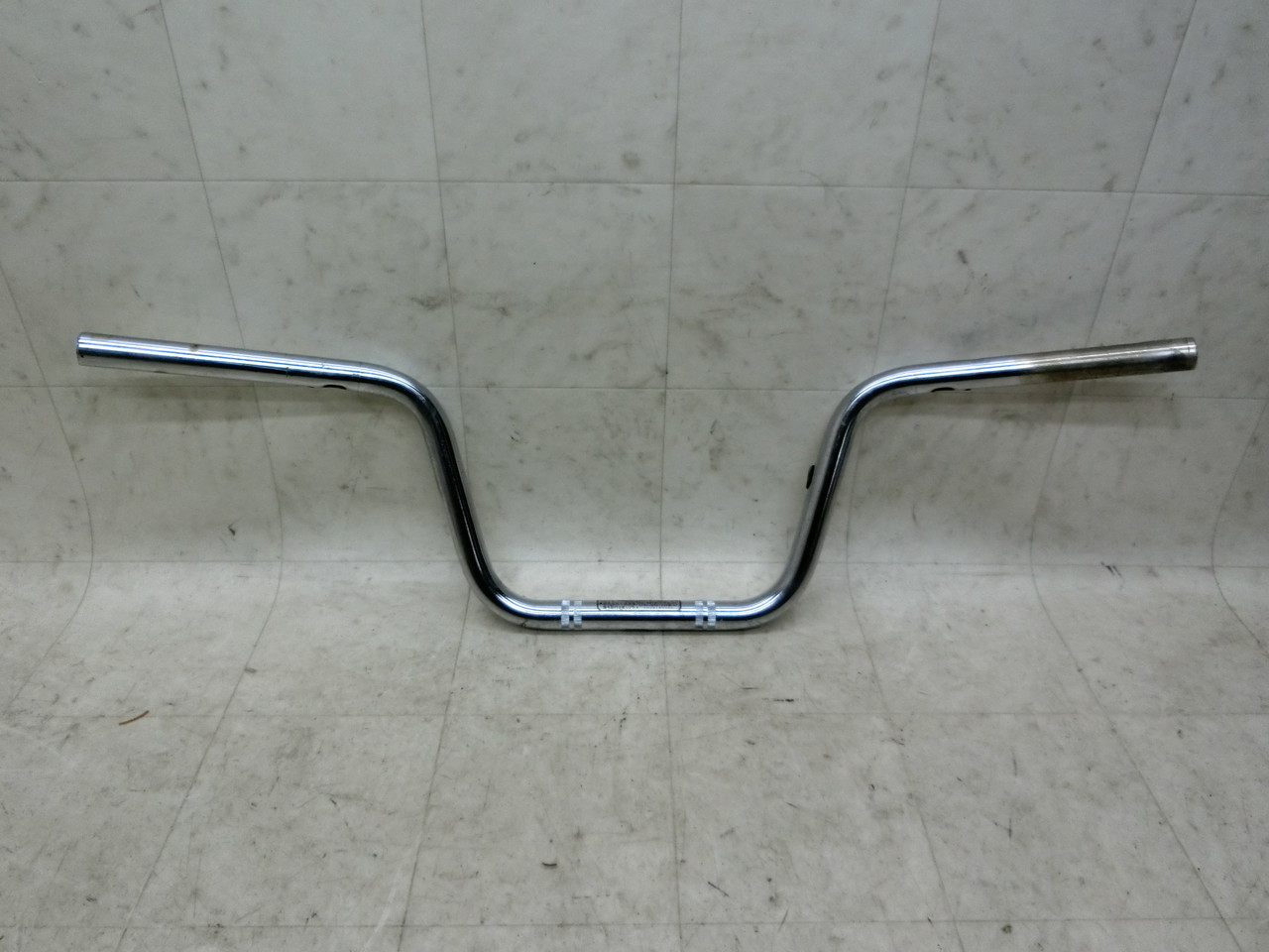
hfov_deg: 69.4
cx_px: 634
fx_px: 916
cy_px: 476
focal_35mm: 25
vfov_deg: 54.9
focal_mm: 4.5
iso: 250
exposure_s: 1/125
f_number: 3.5
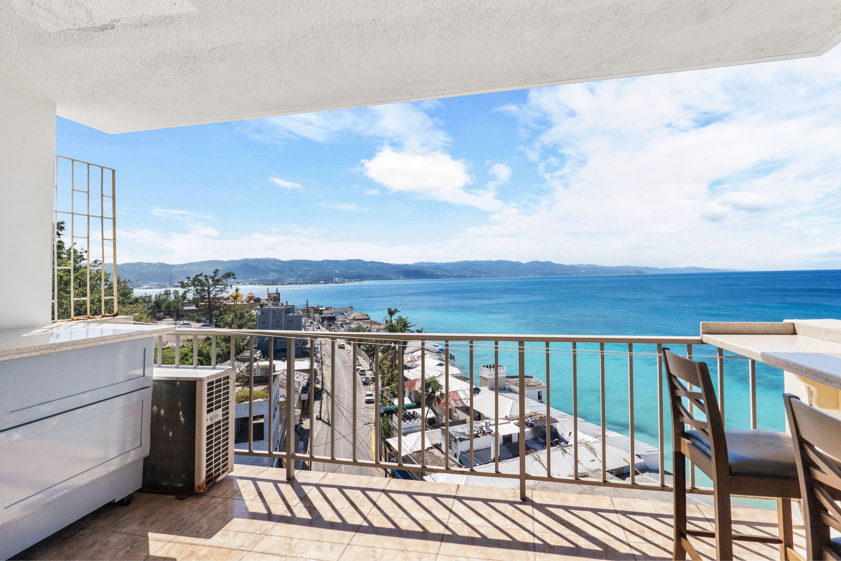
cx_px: 420
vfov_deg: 67.4
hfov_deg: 90.0
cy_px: 280
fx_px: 420
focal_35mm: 18
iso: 4000
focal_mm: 18
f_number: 6.3
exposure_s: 1/6400
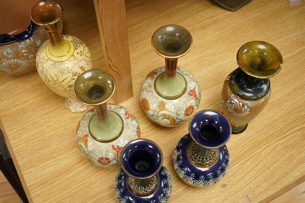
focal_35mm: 45
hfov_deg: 43.6
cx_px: 152
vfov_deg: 29.9
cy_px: 102
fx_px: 381
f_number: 5
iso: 2500
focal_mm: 30
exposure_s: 1/400
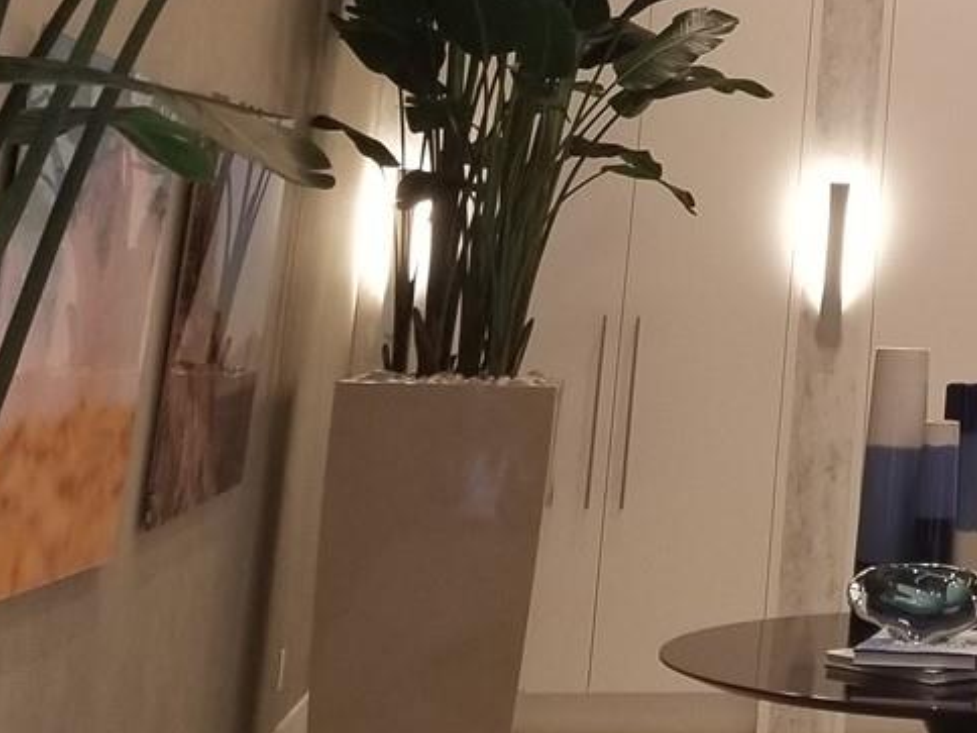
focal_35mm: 86
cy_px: -267
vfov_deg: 16.1
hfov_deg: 20.7
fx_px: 2427
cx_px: 1270
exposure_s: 1/60
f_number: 1.7
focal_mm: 4.25
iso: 100
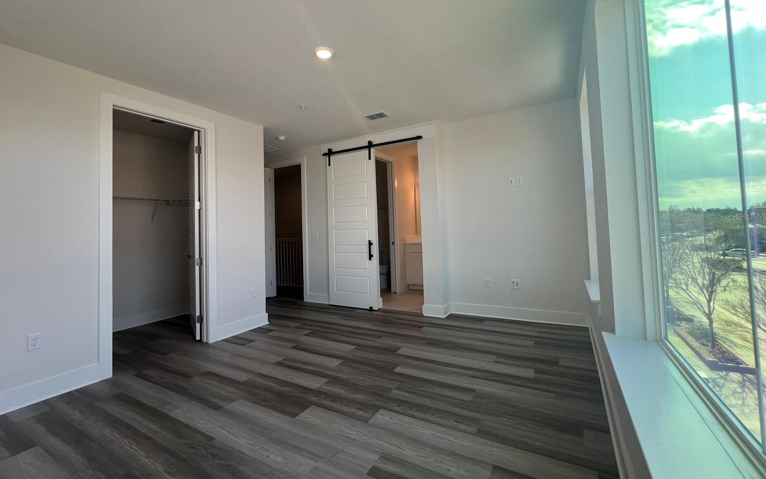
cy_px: 216
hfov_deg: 105.3
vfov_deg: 78.4
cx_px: 387
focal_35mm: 14
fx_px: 292
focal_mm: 1.57
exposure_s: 1/120
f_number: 1.8
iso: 32
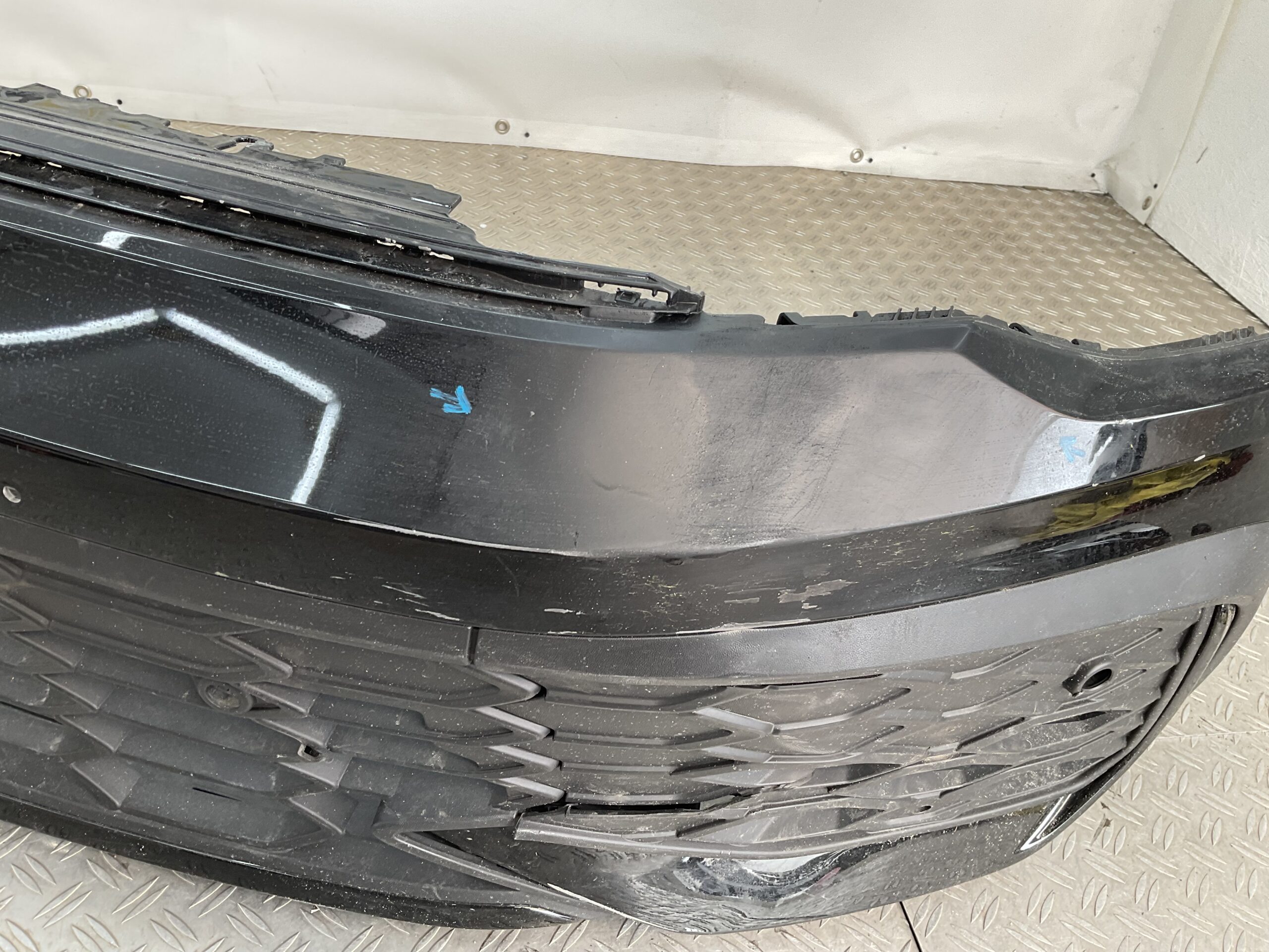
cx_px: 634
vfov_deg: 48.2
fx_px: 1063
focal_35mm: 29
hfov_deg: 61.7
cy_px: 476
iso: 32
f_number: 1.8
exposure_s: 1/100
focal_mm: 3
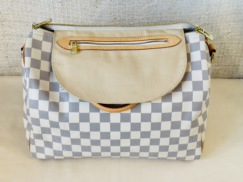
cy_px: 91
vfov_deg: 30.3
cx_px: 122
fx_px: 337
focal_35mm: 48
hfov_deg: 39.7
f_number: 1.78
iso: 80
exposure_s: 1/50
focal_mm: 6.76
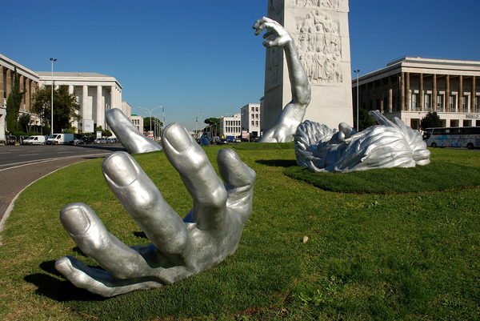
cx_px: 240
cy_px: 160
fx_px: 360
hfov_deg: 67.3
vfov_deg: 48.0
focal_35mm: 27
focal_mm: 18
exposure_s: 1/400
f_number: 10
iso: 200
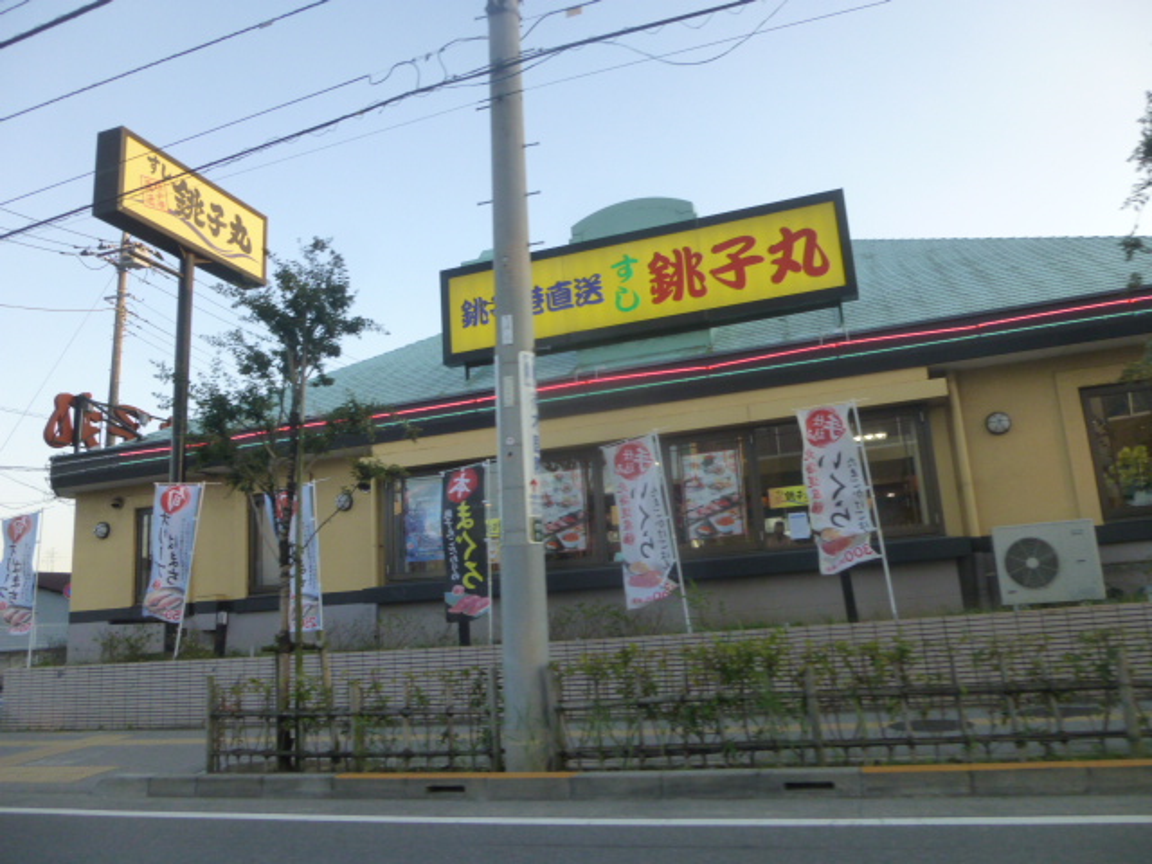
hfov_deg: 69.4
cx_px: 576
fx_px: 832
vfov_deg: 54.9
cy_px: 432
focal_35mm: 25
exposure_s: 1/250
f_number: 3.1
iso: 200
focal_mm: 4.5
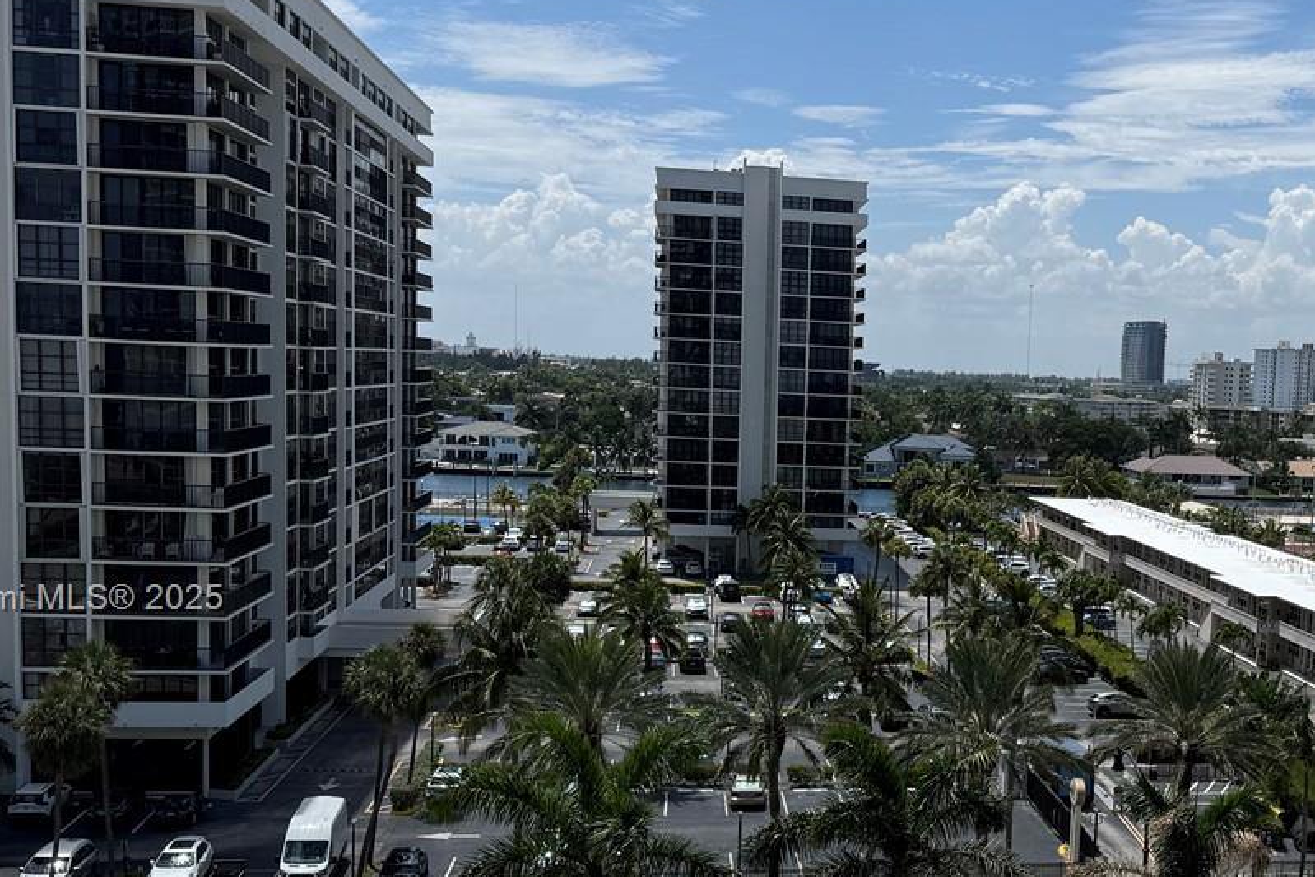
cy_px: 601
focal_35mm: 50
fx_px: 1827
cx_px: 1014
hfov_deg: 38.4
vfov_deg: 26.8
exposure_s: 1/7092
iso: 80
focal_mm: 6.76
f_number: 1.78
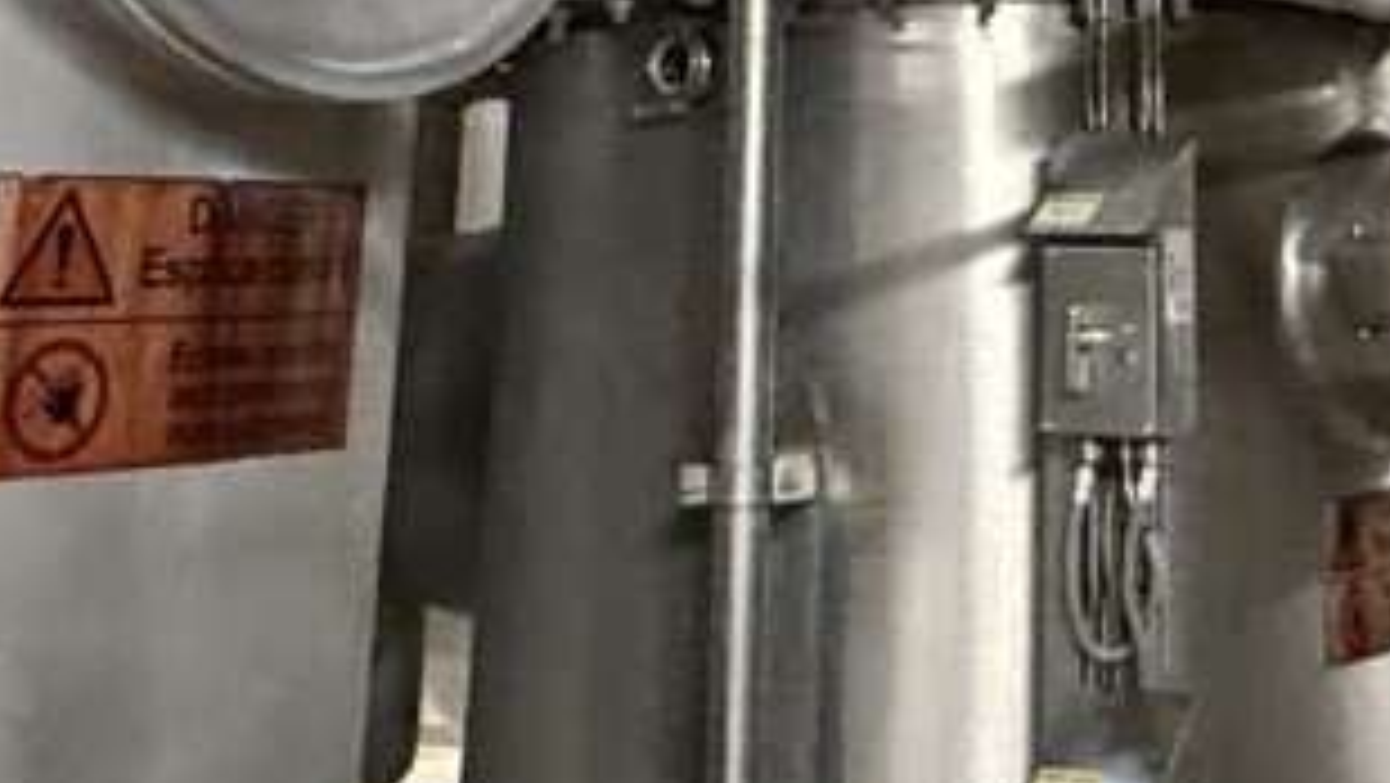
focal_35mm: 71
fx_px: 2618
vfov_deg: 14.4
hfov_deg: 28.9
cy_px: -752
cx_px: 1174
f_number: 2.2
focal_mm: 2.22
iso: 800
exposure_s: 1/50
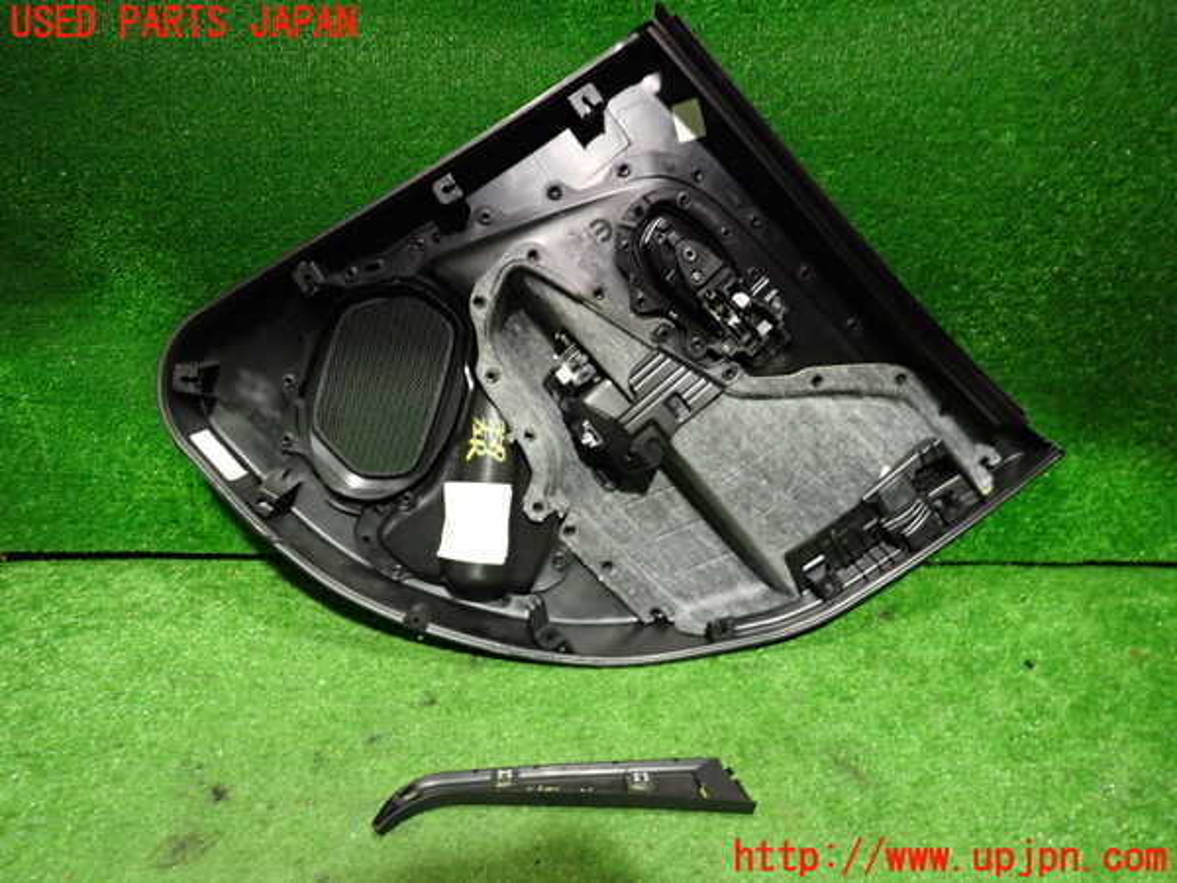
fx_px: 850
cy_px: 442
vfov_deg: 54.9
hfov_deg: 69.4
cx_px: 588
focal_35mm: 25
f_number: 2
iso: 800
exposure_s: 1/30
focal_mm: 4.5
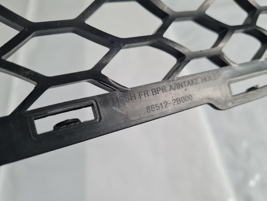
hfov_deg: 67.3
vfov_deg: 53.1
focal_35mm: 26
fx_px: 201
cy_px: 100
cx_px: 134
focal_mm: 5.4
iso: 200
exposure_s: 1/100
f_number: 1.8
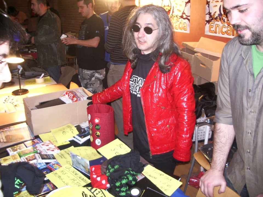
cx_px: 132
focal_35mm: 35
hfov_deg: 52.6
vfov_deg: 40.7
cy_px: 98
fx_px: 266
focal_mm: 5.8
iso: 200
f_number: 2.6
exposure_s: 1/15
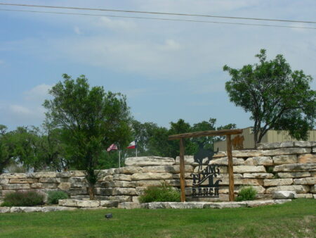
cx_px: 158
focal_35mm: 70
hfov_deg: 27.8
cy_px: 119
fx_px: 639
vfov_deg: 21.0
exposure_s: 1/589
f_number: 4
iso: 50
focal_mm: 11.7
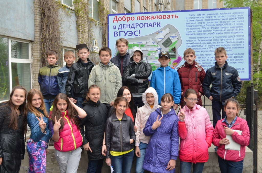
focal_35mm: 42
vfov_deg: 31.7
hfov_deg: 46.5
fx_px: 305
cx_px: 131
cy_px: 86
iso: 140
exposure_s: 1/60
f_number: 5.6
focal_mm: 28
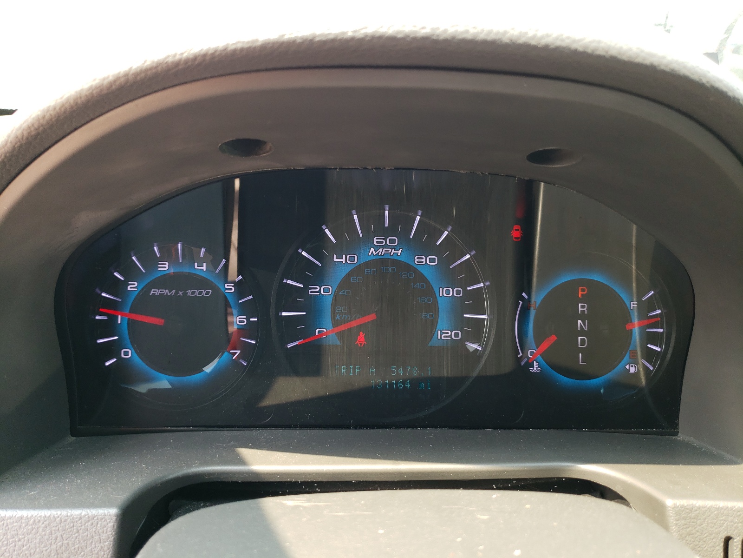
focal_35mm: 26
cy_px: 279
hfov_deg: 67.3
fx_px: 558
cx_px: 372
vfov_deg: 53.1
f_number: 1.5
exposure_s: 1/123
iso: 50
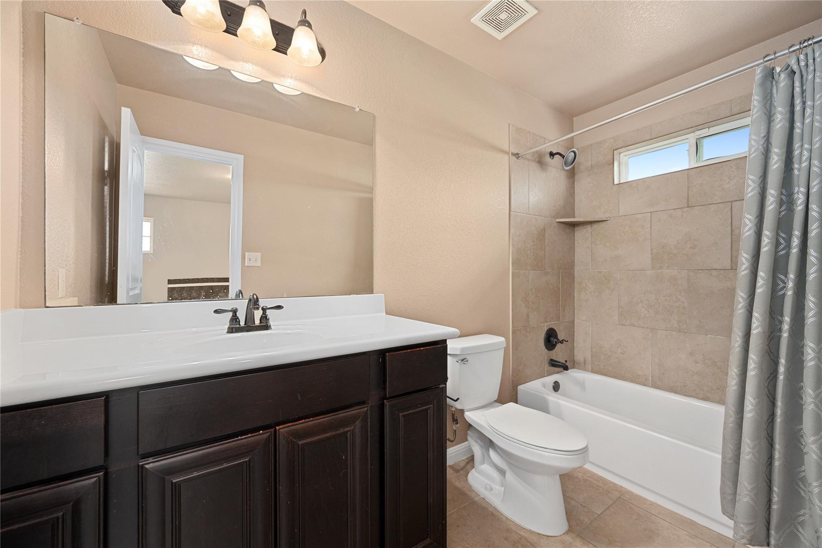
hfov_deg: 104.3
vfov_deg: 81.2
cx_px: 411
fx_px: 320
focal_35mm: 14
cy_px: 274
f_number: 8
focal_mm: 14
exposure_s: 1/4
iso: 800
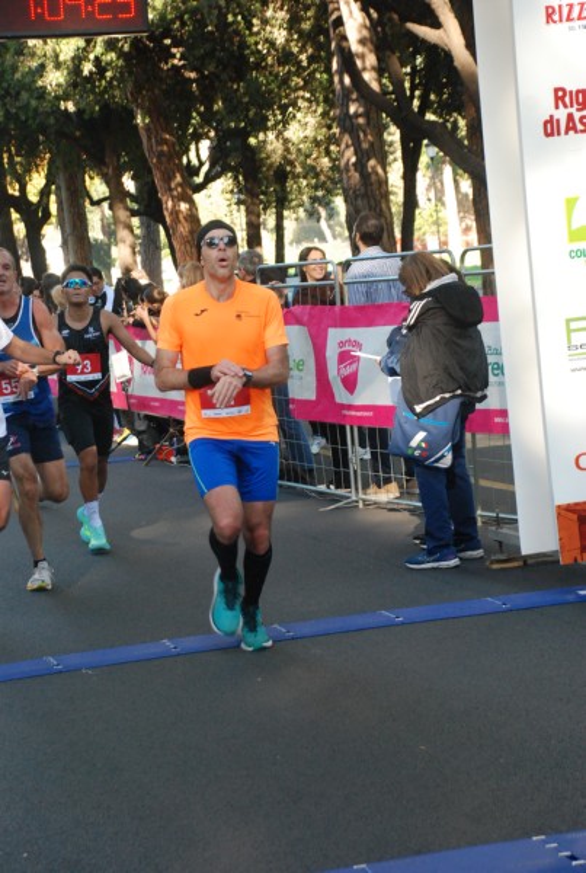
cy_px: 436
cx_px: 293
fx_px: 2113
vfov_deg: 23.3
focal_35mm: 87
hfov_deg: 15.8
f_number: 5.3
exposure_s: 1/250
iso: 1000
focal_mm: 58
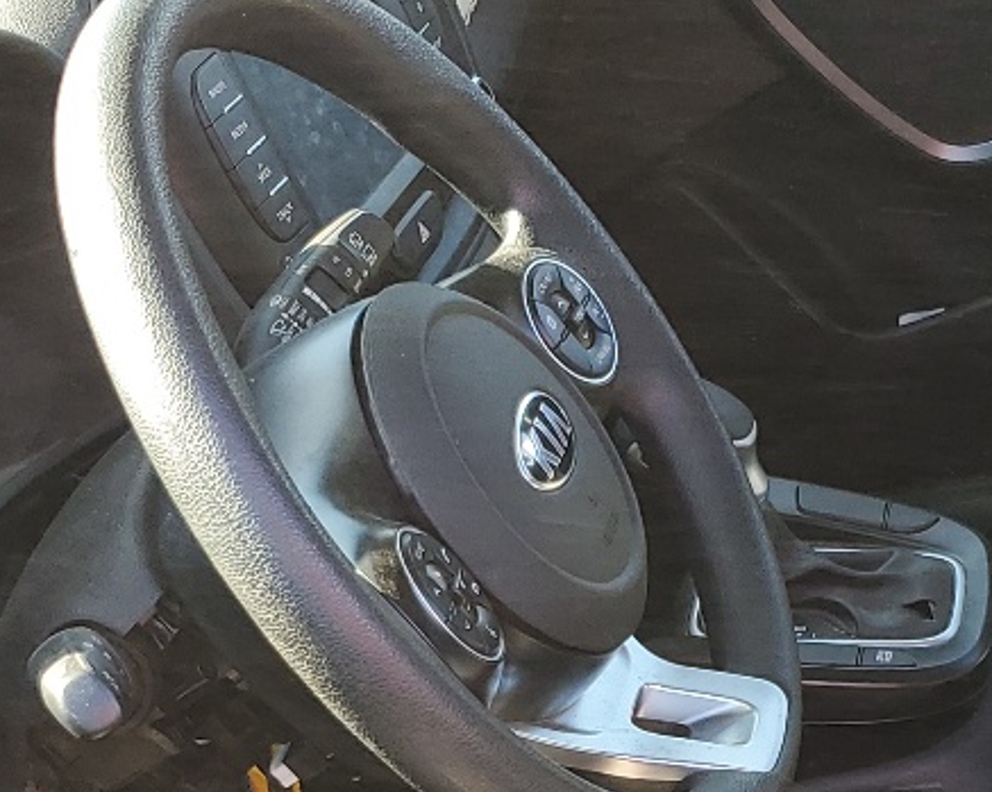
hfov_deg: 20.5
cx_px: 731
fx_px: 2729
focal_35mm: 93
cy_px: 937
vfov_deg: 15.9
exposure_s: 1/169
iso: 50
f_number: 1.5
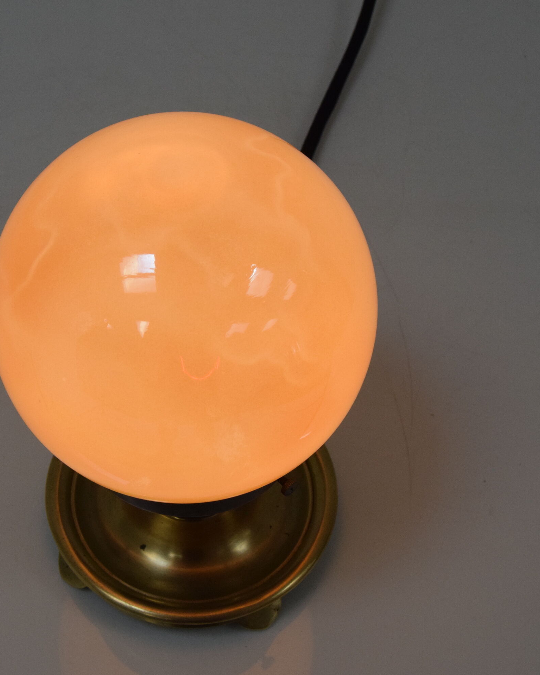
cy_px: 337
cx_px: 185
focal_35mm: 66
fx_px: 1313
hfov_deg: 23.2
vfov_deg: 28.8
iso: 1600
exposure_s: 1/400
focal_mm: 31
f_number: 10
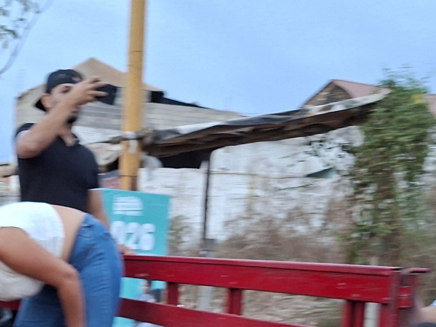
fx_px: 806
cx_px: 130
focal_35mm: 64
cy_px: 390
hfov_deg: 30.0
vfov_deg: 21.3
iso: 400
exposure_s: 1/33
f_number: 1.8
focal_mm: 5.54
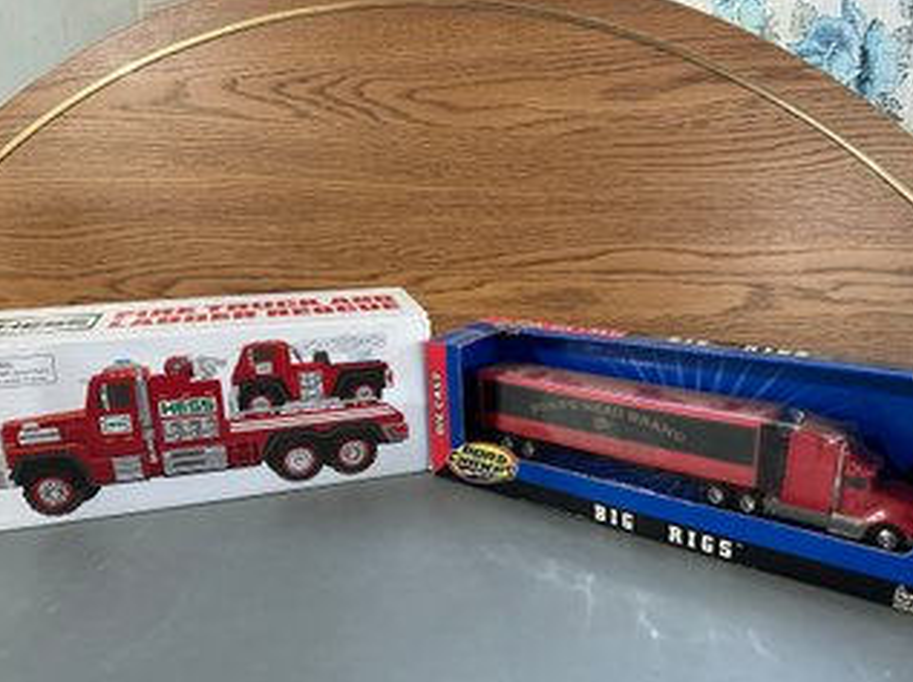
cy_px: 364
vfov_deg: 52.9
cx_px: 485
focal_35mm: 26
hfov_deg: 67.3
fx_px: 685
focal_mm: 6.86
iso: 800
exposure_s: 1/60
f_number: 1.78
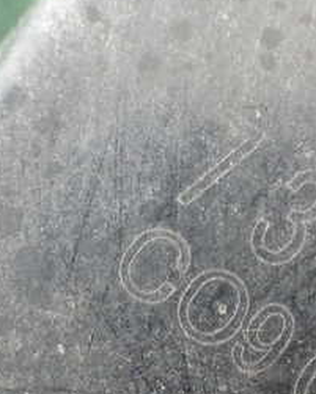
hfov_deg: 21.4
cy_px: 254
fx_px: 818
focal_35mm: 70
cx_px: 286
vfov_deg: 27.0
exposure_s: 1/50
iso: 800
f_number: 2.3
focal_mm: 5.4
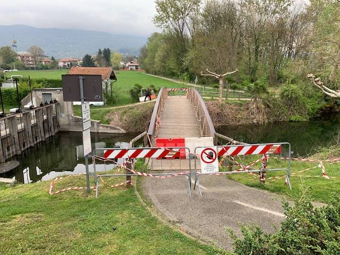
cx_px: 170
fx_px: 255
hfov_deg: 67.3
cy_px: 128
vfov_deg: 53.1
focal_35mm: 26
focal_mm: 4.25
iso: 25
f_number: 1.8
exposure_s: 1/296
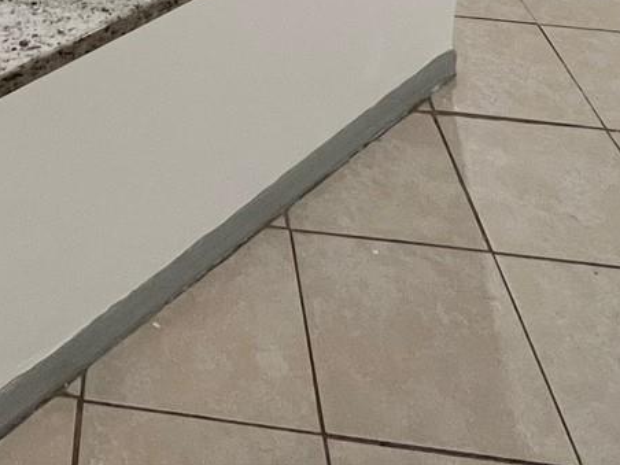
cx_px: 40
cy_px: -355
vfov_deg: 21.5
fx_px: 824
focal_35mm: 46
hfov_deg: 37.9
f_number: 1.8
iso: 320
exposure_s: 1/60
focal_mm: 1.57
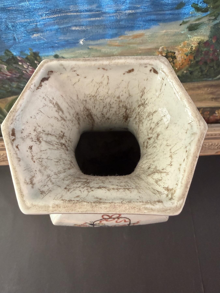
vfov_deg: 71.6
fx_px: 203
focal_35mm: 24
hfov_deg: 56.8
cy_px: 146
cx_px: 110
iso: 250
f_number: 2.2
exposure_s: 1/121
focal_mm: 2.22
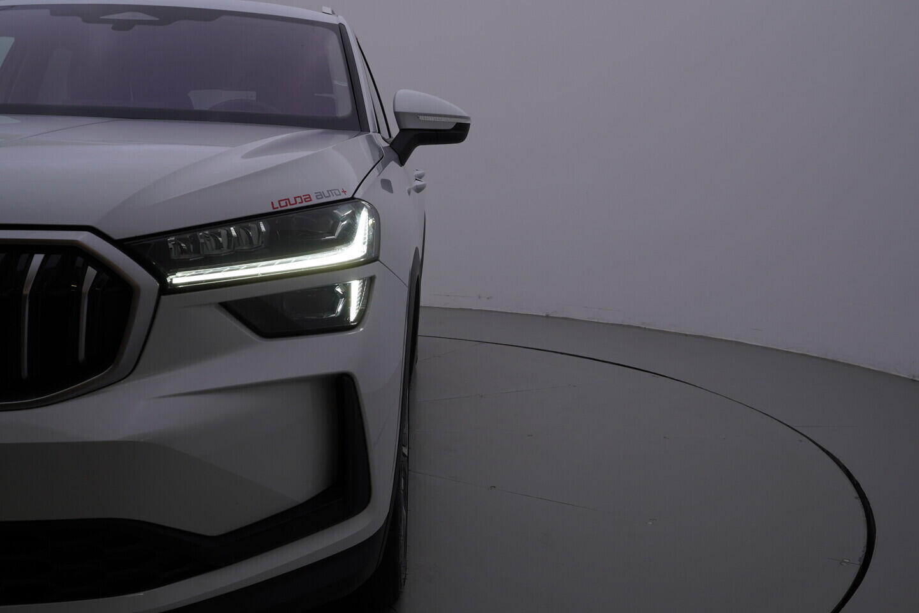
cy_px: 306
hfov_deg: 53.1
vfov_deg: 36.9
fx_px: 919
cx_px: 460
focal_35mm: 36
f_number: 6.3
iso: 125
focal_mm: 24
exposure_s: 1/200
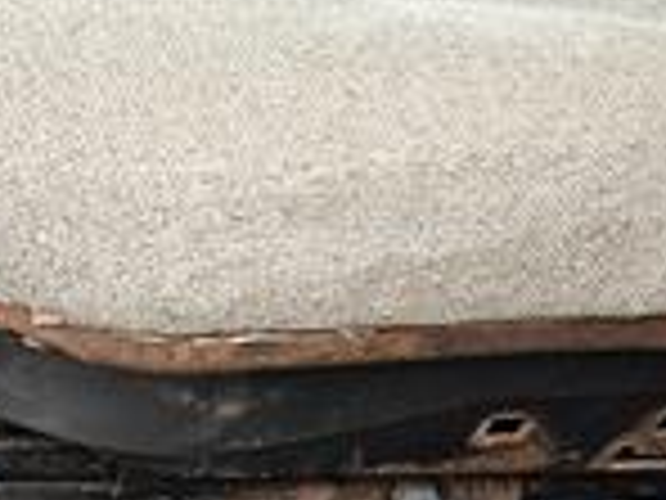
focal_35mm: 159
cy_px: 216
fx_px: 3059
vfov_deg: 9.3
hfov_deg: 10.6
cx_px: -927
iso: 32
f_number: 1.8
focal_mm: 5.4
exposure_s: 1/180
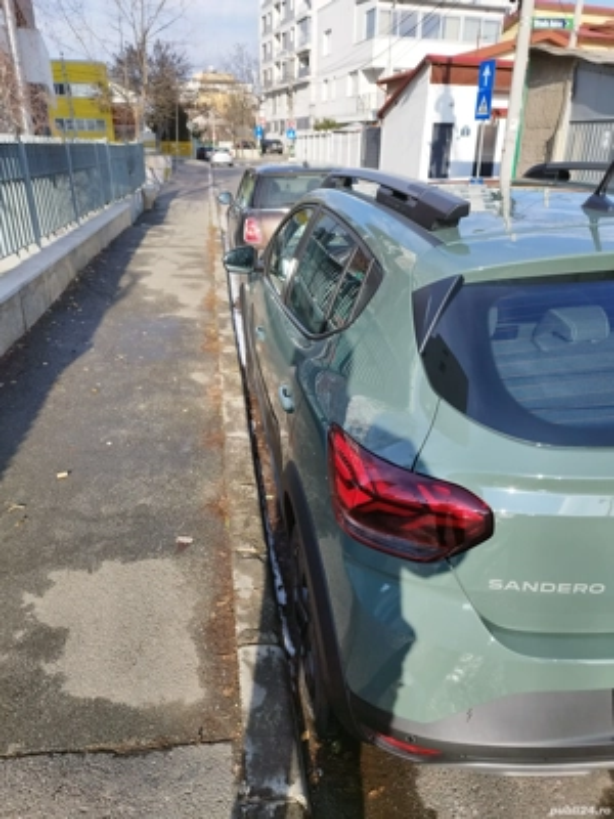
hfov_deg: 56.8
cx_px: 307
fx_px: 568
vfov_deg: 71.6
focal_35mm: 24
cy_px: 410
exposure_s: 1/775
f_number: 1.89
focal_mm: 5.89
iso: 50
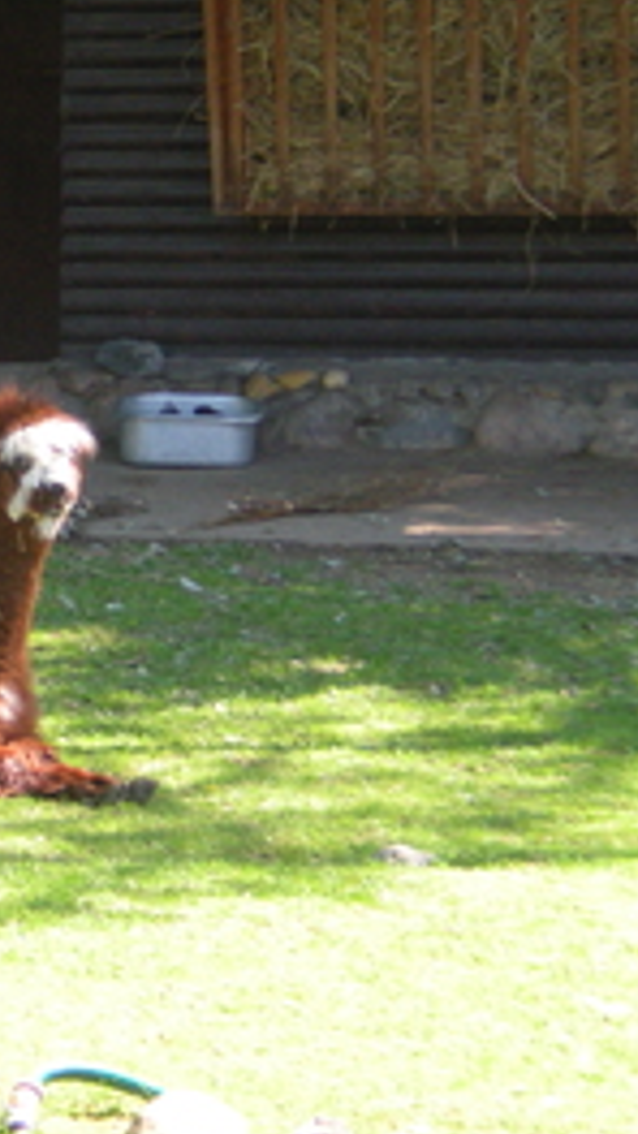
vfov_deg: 10.1
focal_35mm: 213
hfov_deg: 5.7
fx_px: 6404
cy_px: 466
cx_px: -125
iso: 200
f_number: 5.9
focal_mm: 18.9
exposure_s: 1/107
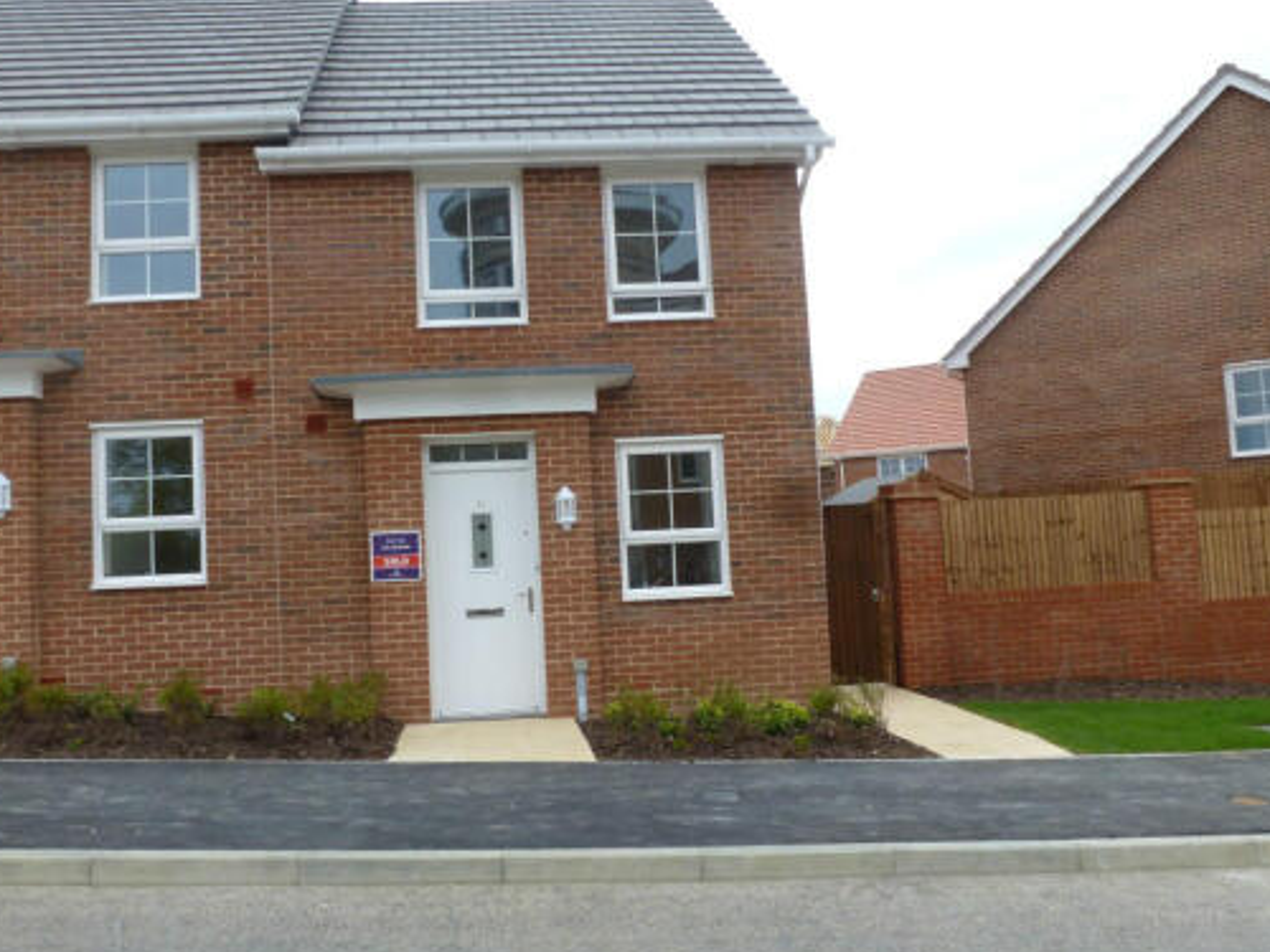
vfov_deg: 49.7
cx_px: 580
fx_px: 1027
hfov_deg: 63.3
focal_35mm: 28
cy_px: 466
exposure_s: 1/320
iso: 100
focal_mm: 4.3
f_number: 4
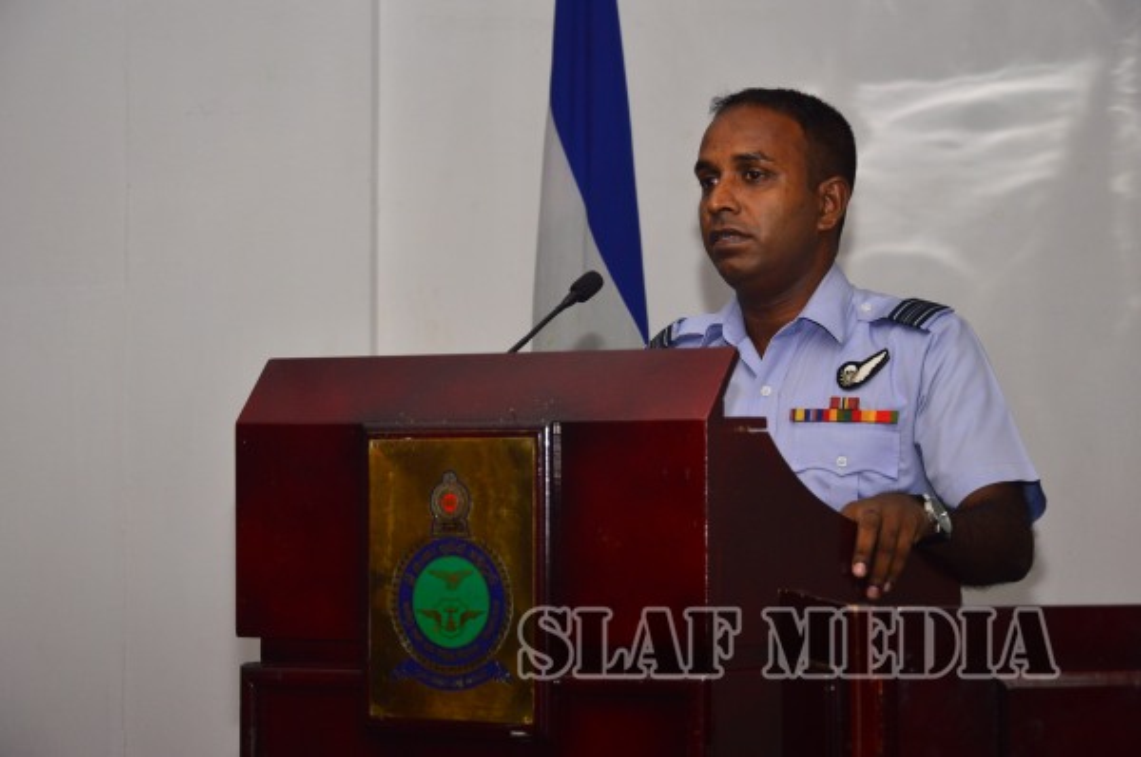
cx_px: 570
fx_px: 3323
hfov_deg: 19.5
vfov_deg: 13.0
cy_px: 378
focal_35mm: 105
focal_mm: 70
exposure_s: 1/80
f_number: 6.3
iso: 400
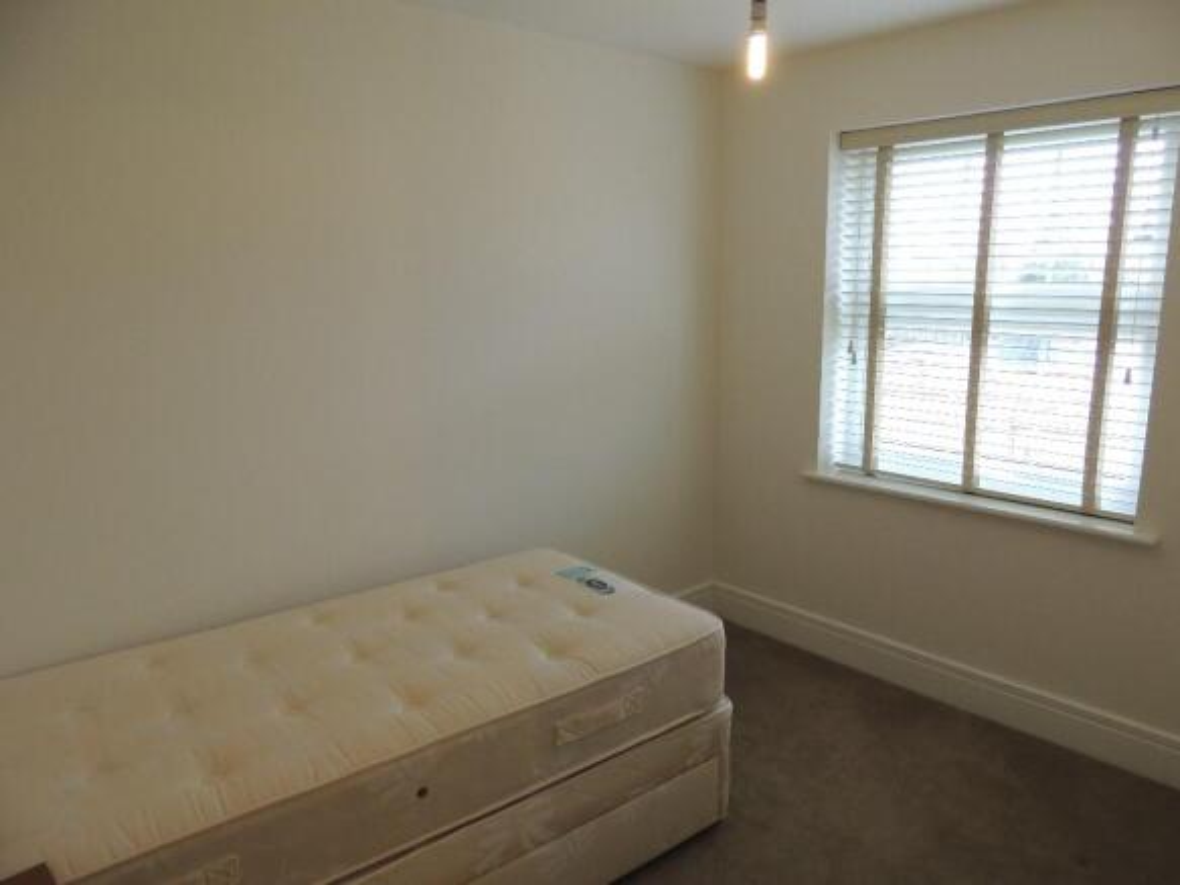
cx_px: 590
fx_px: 818
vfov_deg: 56.8
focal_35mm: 24
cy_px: 442
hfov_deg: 71.6
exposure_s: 1/30
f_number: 3
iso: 280
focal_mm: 4.3
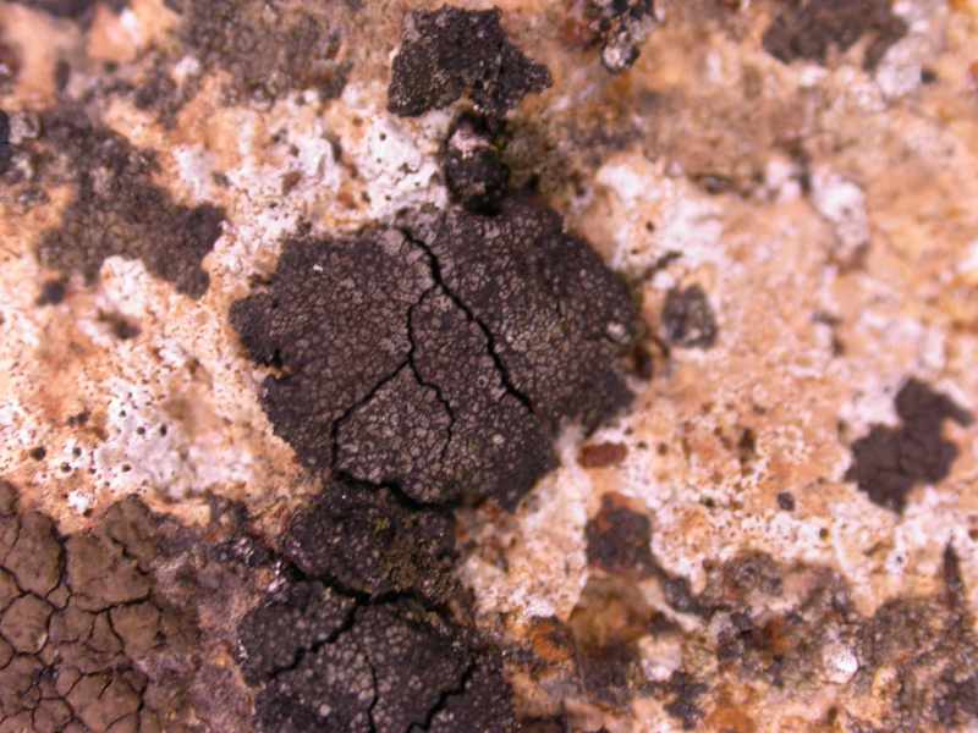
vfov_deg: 14.5
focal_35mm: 102
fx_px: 2882
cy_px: 366
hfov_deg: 19.3
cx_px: 489
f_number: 4
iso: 100
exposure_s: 1/27.3
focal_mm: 21.1
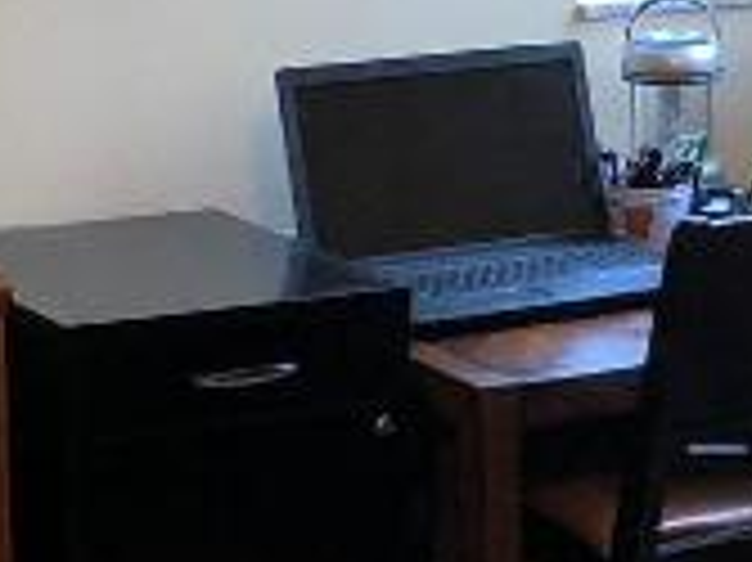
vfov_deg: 8.6
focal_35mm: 172
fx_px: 3734
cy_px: 112
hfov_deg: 11.3
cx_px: 851
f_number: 1.8
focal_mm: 4
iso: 32
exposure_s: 1/30
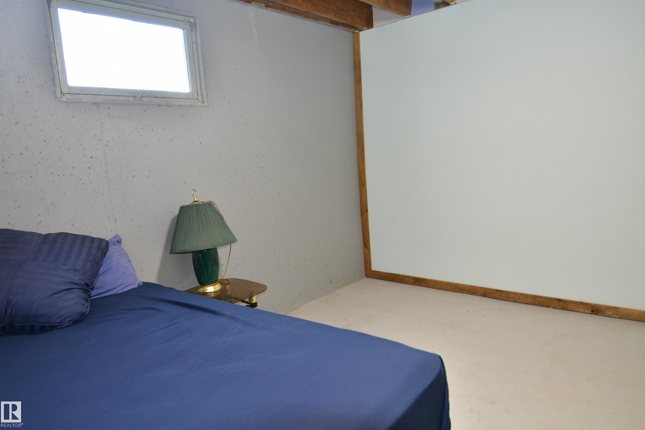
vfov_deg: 53.1
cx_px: 322
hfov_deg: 73.7
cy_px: 215
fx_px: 430
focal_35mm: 24
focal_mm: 16
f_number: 4
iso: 400
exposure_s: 1/40
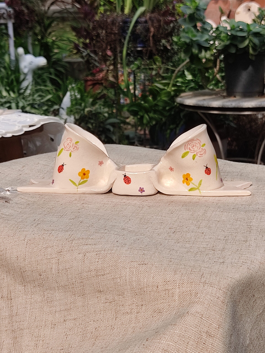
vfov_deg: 67.3
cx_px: 132
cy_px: 176
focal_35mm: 26
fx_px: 265
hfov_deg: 53.1
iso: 100
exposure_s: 1/555
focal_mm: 4.74
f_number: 1.79
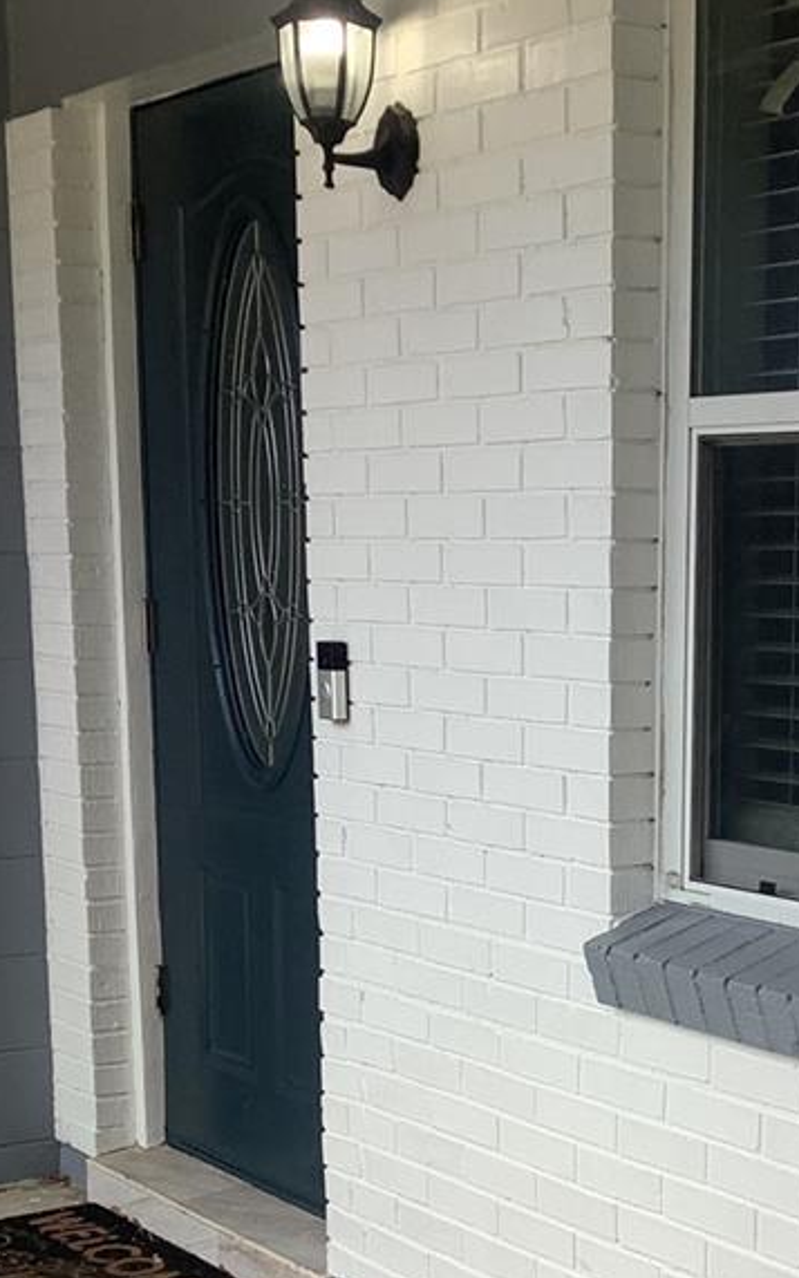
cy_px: 1072
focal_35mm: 69
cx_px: 638
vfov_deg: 28.9
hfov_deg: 18.7
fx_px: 2403
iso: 25
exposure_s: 1/184
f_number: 2.4
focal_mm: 3.3
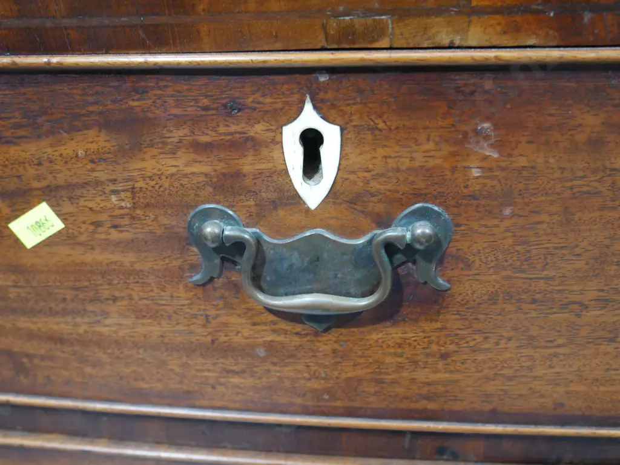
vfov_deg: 39.7
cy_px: 232
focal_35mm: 36
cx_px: 310
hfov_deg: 51.3
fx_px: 645
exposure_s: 1/60
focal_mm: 18
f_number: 4
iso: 1600
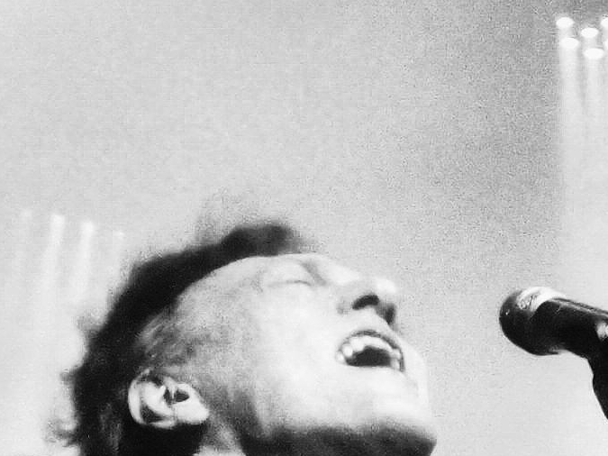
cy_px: 1297
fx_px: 4619
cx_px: 1539
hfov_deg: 7.0
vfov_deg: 5.4
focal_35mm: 263
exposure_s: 1/15
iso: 1600
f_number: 4.7
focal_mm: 22
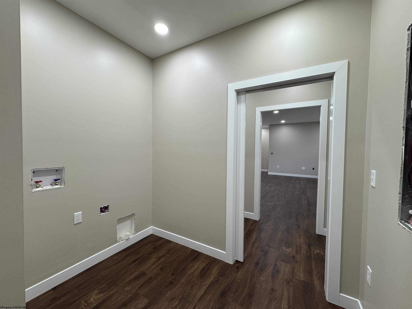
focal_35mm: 14
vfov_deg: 85.7
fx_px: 167
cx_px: 206
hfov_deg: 102.1
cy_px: 154
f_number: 2.2
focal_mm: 2.22
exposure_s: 1/120
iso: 200
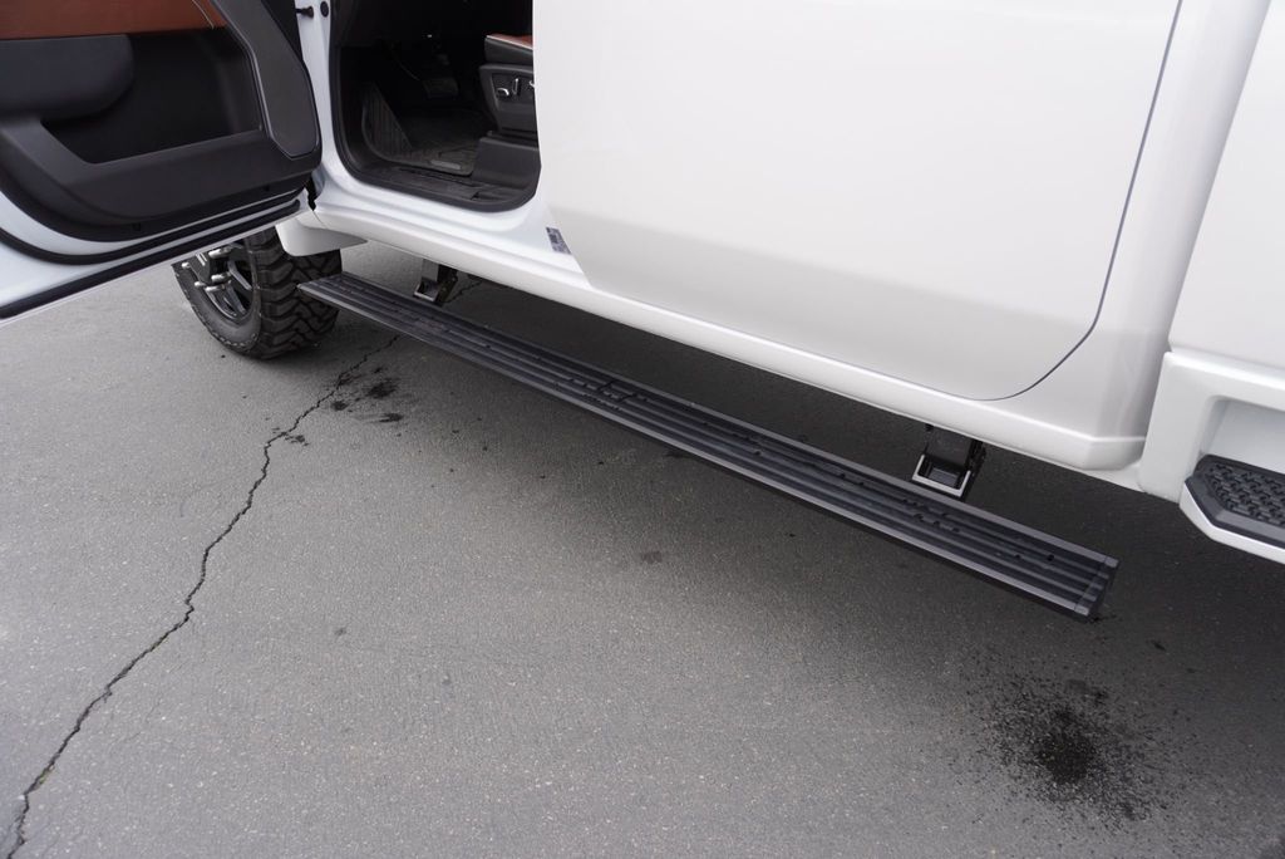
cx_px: 642
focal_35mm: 24
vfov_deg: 53.2
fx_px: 857
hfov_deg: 73.7
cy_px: 430
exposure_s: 1/80
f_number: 4.5
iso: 100
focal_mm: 16
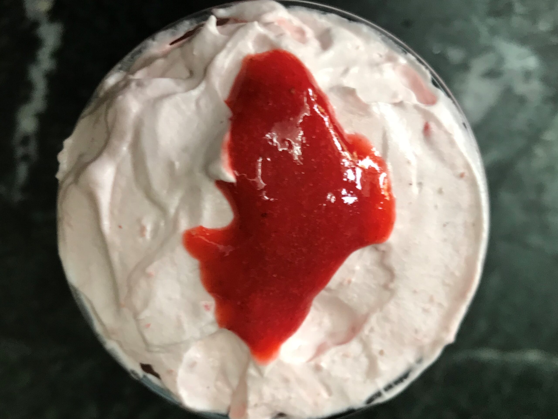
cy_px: 210
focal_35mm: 28
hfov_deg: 63.4
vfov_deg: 49.7
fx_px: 451
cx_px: 279
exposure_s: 1/20
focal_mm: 3.99
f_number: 1.8
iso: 40
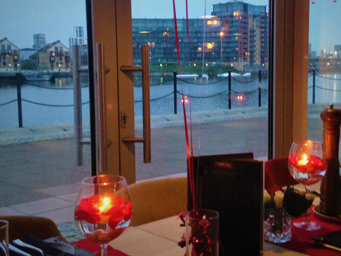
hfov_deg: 34.8
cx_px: 199
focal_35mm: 55
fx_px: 542
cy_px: 120
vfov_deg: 26.6
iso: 250
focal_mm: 4.12
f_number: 2.4
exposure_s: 1/20
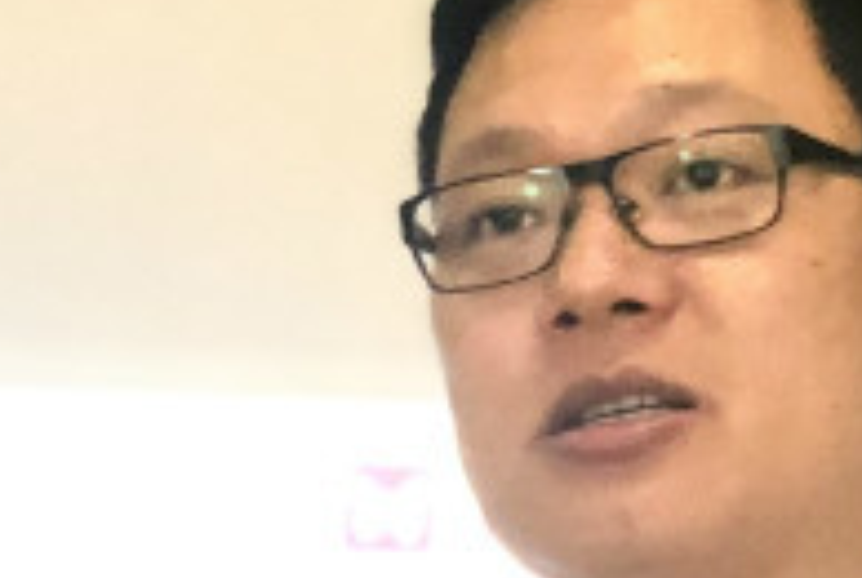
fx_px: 5875
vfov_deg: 5.6
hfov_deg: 8.4
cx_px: 711
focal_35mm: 245
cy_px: 774
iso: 100
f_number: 2.4
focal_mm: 6
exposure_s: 1/30
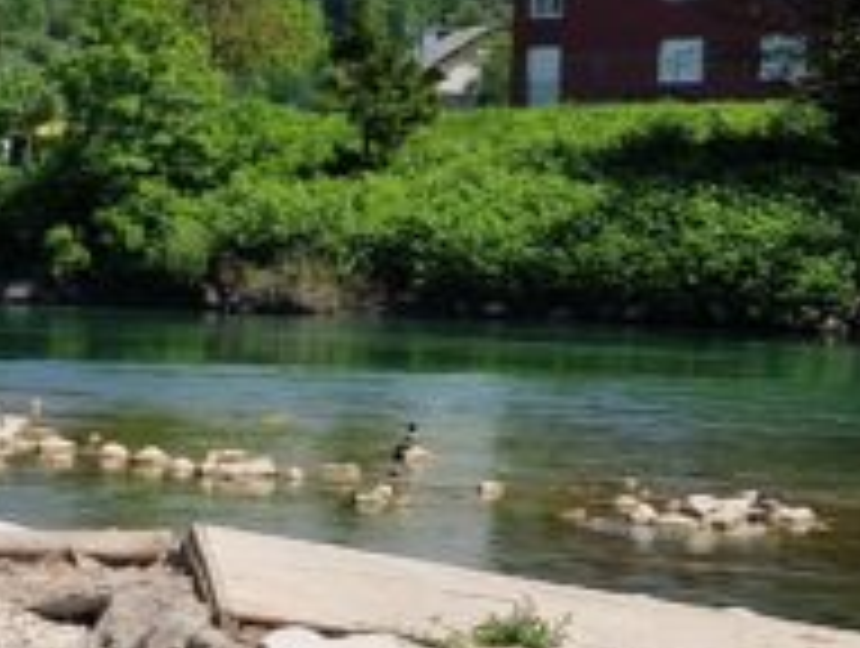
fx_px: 3062
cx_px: -675
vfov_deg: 12.1
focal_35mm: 123
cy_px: 396
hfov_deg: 14.2
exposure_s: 1/2824
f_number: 1.8
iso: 50
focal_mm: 5.4
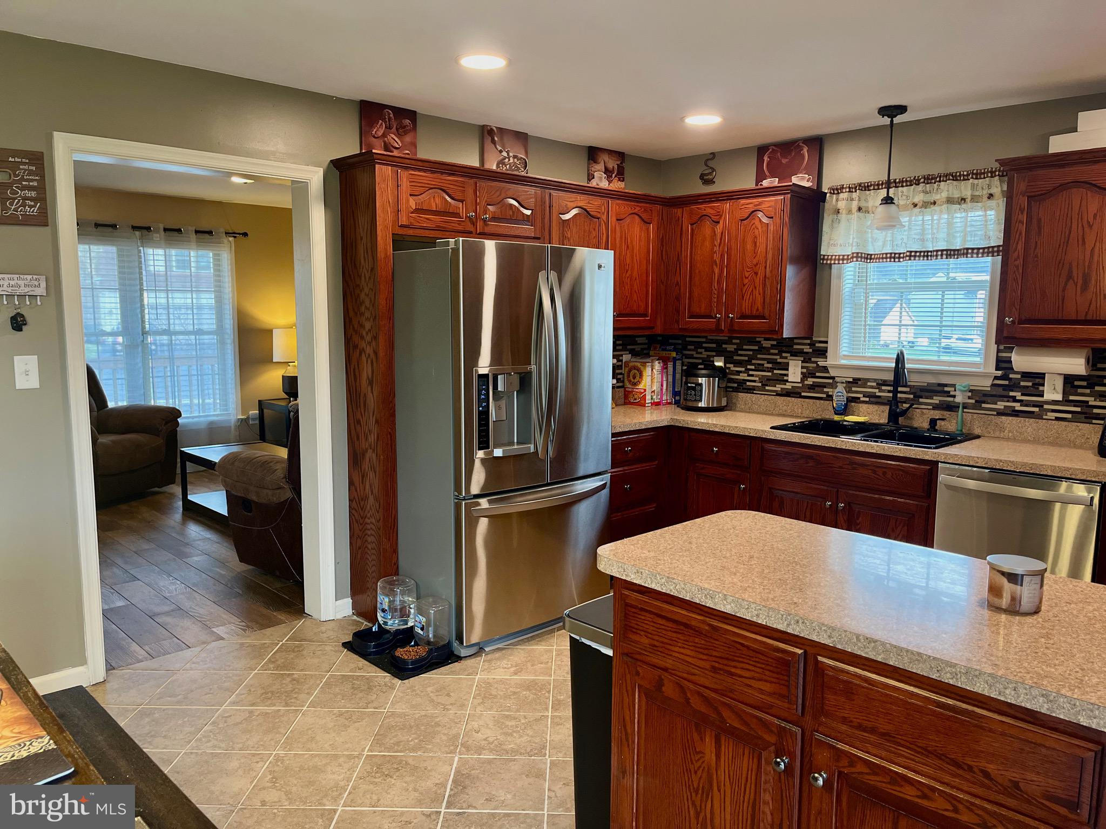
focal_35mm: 26
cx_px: 553
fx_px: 831
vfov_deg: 53.1
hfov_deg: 67.3
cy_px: 414
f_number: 1.6
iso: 250
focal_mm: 5.1
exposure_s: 1/60
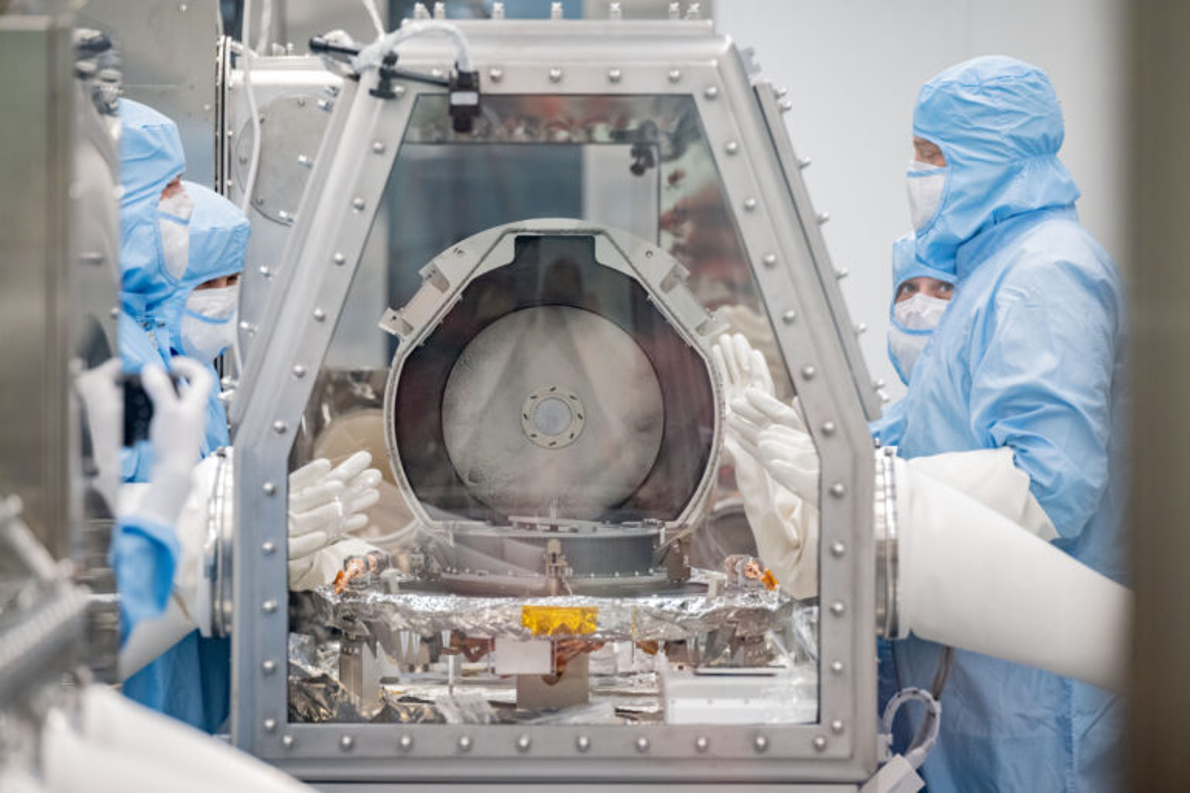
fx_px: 6611
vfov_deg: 6.9
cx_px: 595
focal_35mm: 200
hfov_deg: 10.3
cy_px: 396
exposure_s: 1/500
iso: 2000
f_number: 4
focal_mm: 200
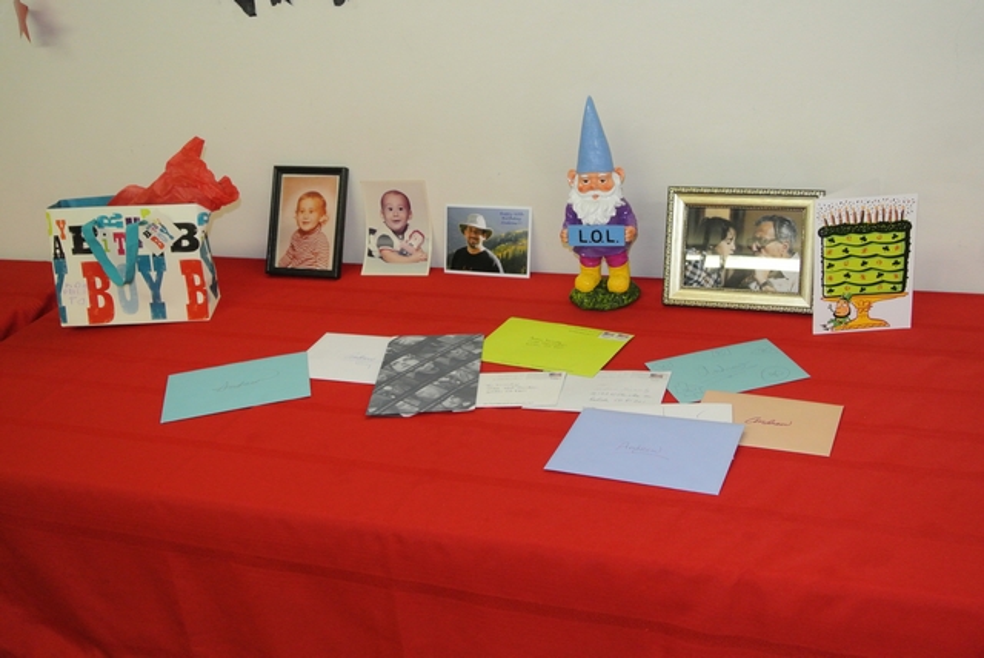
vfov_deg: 33.5
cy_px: 329
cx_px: 492
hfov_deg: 48.4
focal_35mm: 40
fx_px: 1094
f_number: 4.2
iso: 800
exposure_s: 1/125
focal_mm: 15.1
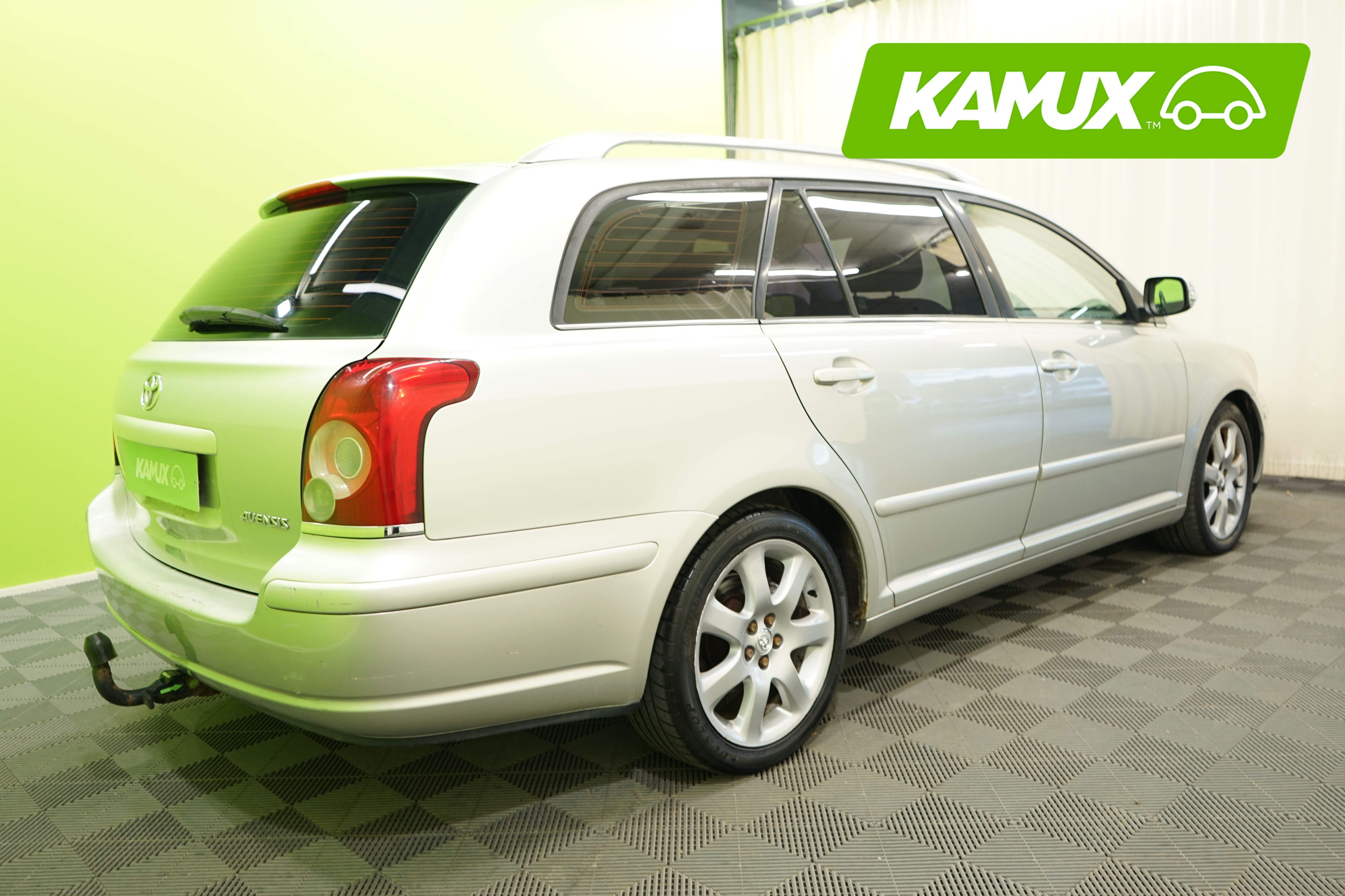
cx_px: 672
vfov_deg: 46.4
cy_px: 448
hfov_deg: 65.5
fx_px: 1046
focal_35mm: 28
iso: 320
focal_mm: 28
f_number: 3.5
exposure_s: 1/20
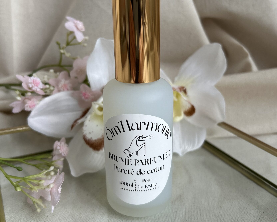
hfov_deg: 46.8
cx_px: 144
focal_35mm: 39
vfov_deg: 38.1
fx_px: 320
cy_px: 88
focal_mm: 5.7
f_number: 1.5
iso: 80
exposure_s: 1/121
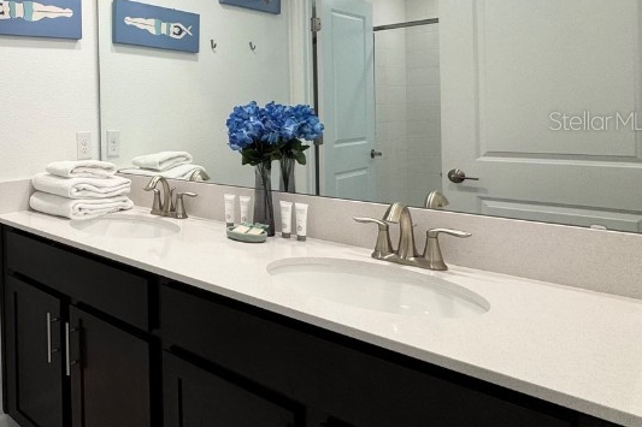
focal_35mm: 28
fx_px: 499
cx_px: 46
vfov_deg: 45.2
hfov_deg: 55.3
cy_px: 120
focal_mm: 2.22
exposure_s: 1/120
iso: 80
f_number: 2.2
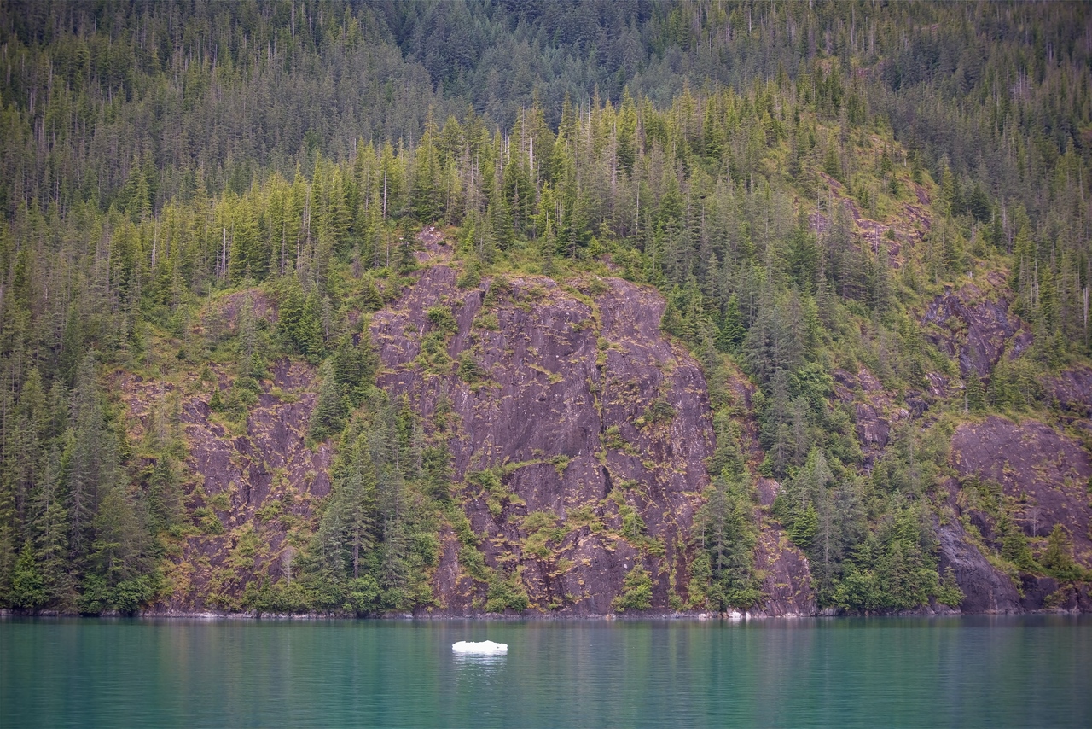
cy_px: 364
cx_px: 546
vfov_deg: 19.5
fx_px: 2124
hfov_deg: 28.8
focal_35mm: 70
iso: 180
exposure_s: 1/160
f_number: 4.5
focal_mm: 70
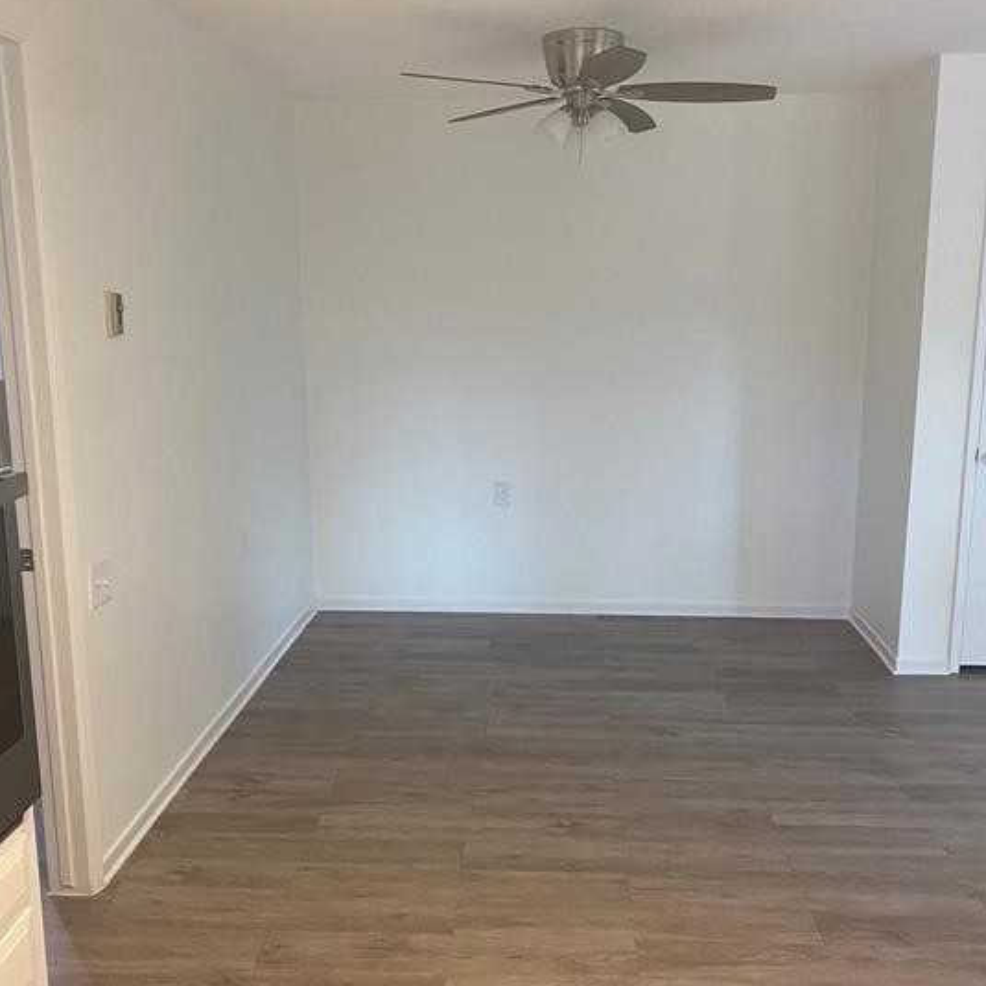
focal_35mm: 33
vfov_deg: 49.7
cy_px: 518
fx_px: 1063
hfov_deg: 49.7
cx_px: 516
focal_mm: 4.25
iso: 100
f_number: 1.8
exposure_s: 1/60
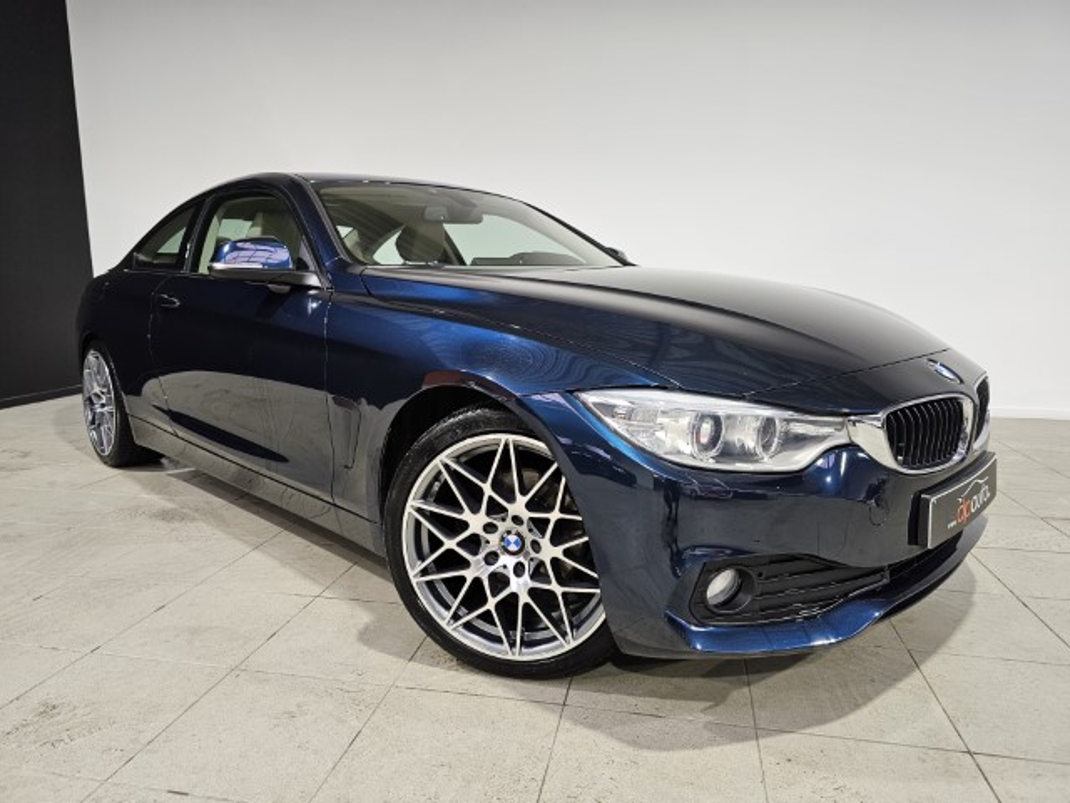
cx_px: 535
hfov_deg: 73.9
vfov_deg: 58.9
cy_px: 402
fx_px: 711
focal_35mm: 23
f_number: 1.7
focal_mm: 6.3
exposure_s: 1/100
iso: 160
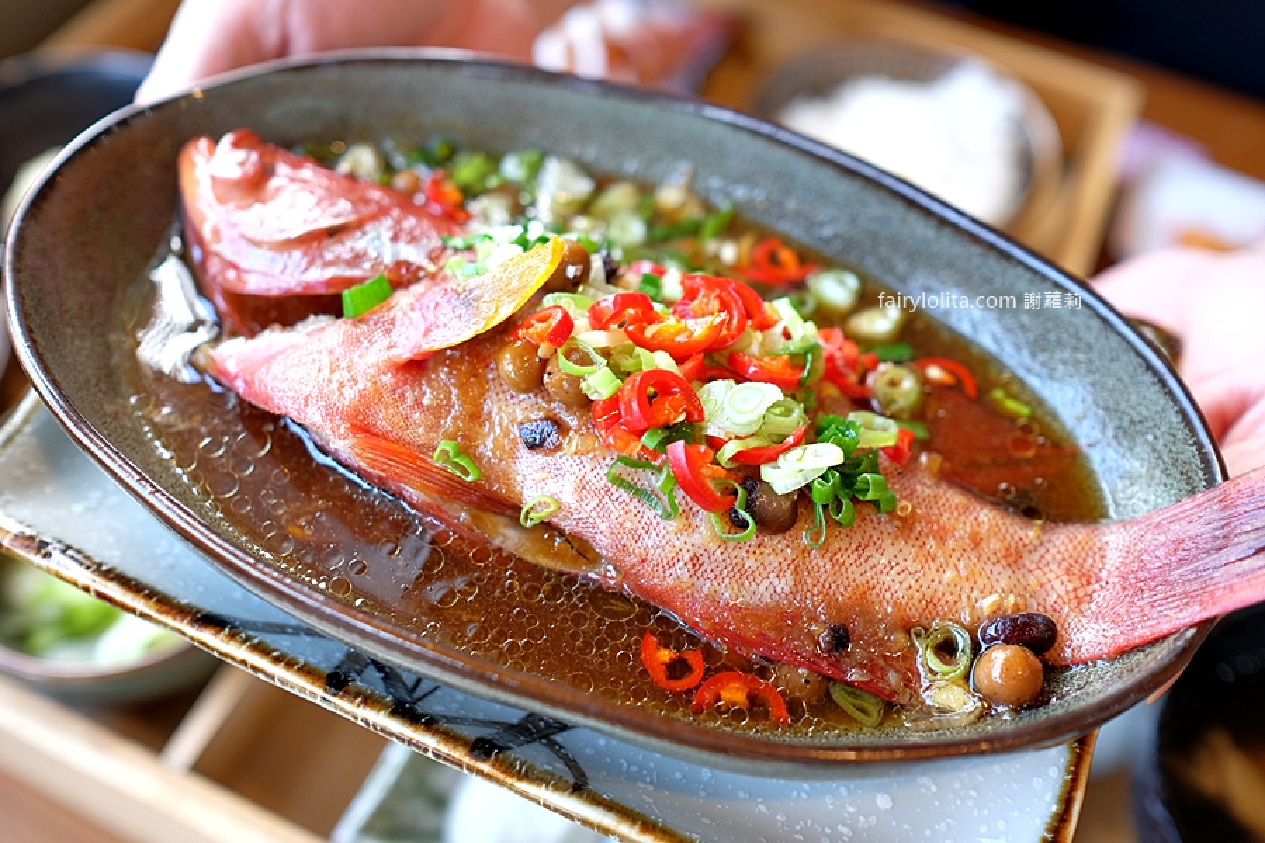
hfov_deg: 54.4
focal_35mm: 35
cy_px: 422
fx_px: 1230
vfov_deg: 37.9
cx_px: 632
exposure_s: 1/70
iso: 250
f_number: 2.5
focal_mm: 23
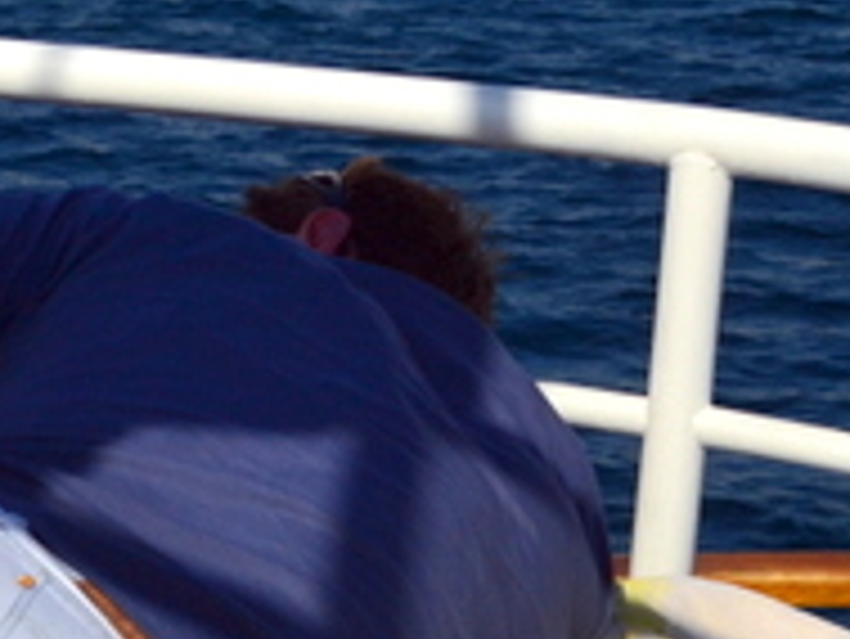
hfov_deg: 9.7
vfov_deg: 7.4
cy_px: -472
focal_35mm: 195
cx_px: -544
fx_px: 4791
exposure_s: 1/500
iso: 180
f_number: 11
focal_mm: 32
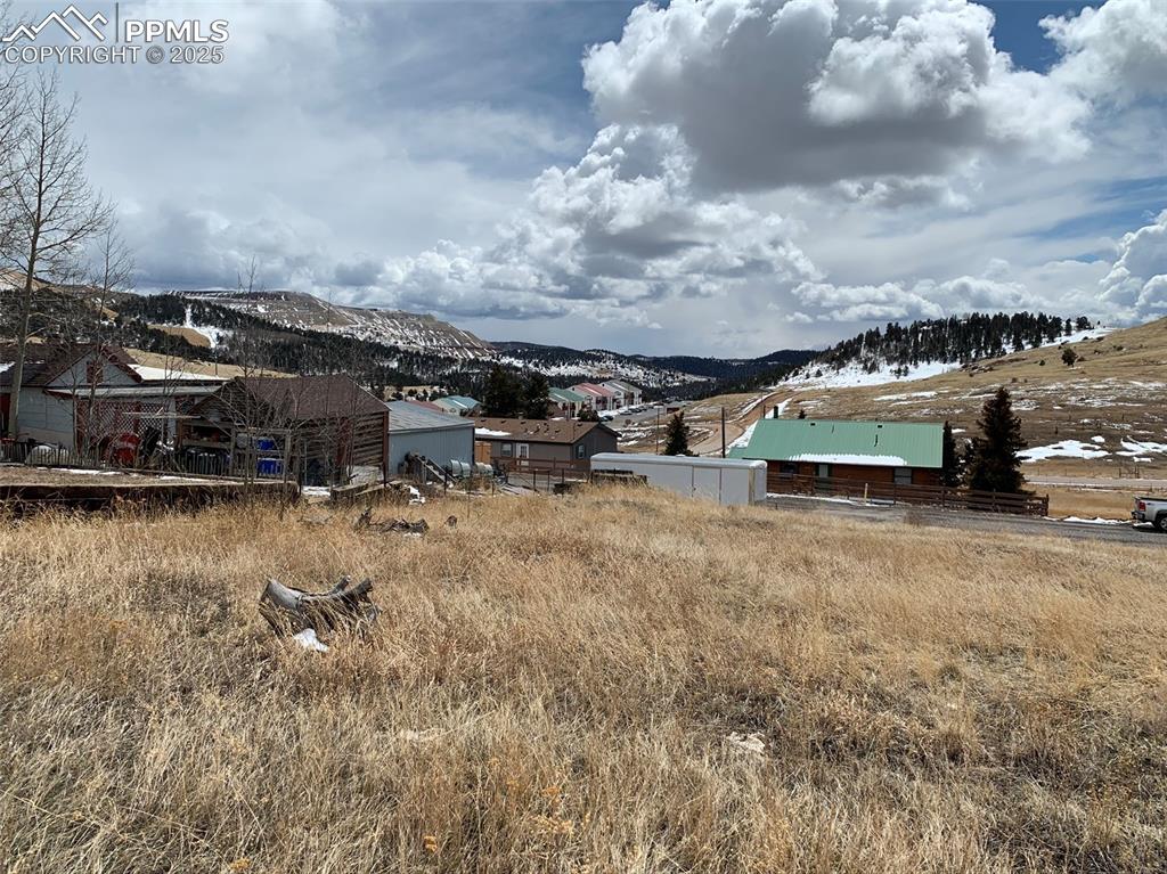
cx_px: 584
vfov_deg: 53.0
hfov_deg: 67.3
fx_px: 876
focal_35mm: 26
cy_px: 437
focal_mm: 4.25
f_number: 1.8
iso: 25
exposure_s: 1/6061
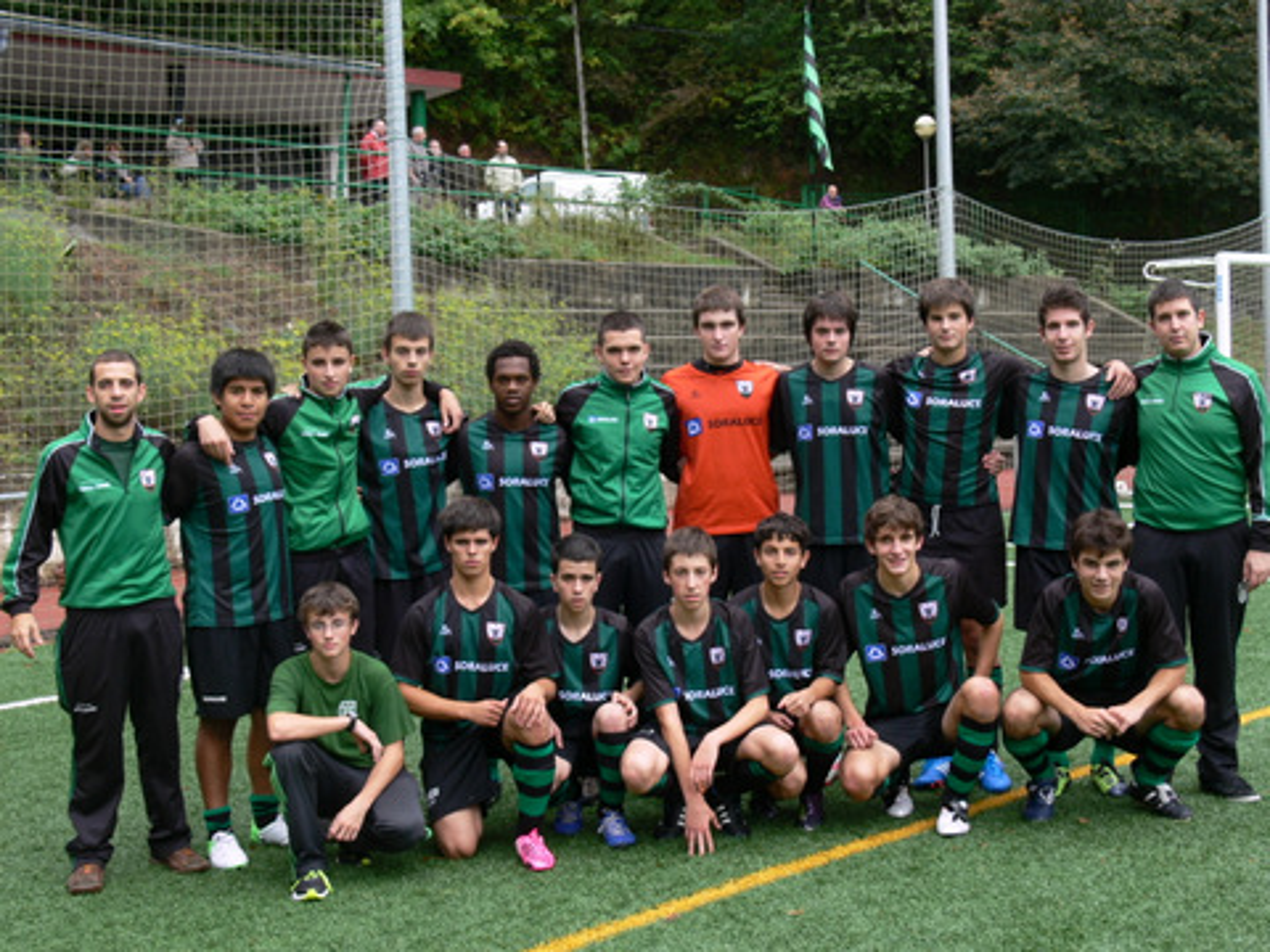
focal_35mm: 52
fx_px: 1908
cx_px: 635
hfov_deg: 36.8
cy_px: 476
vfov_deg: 28.0
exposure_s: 1/60
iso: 80
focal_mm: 11
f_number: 4
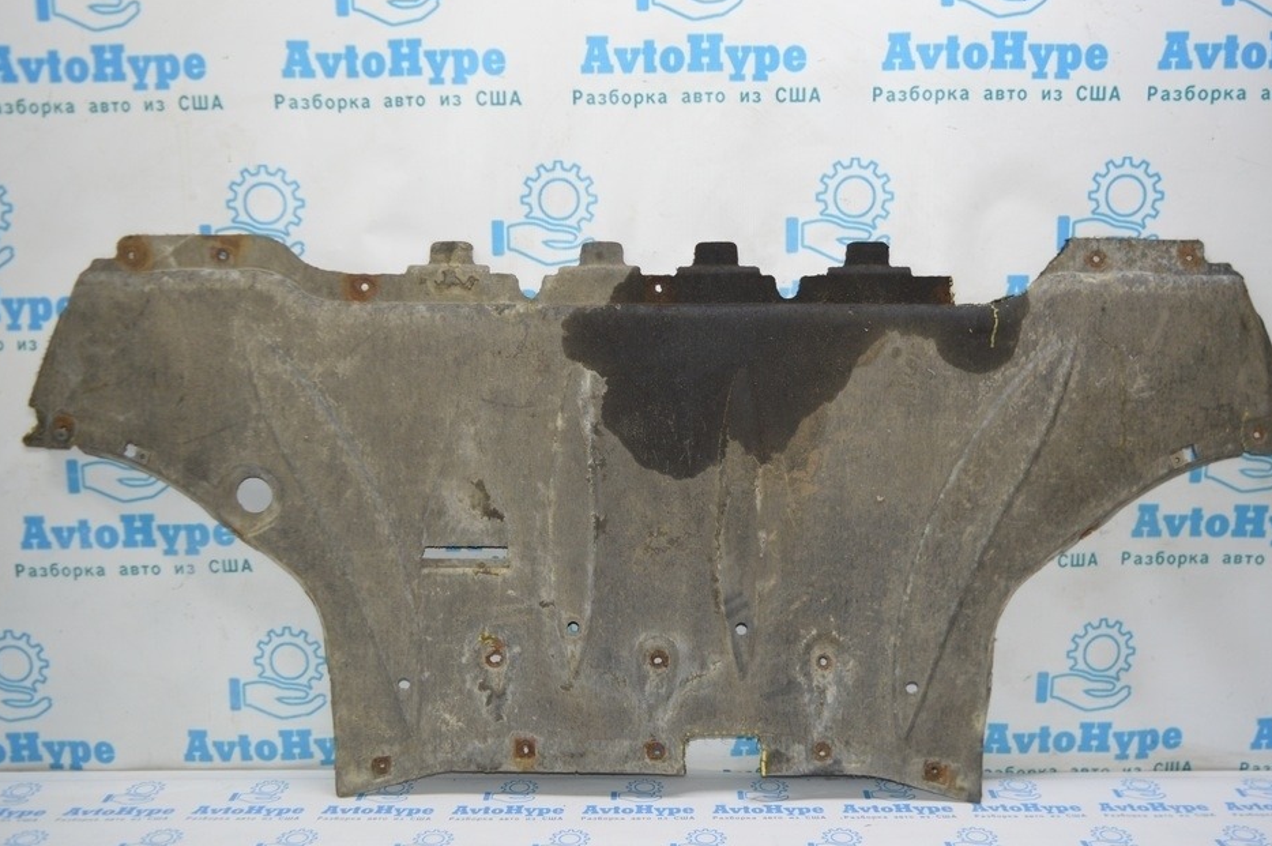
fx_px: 1220
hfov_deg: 55.1
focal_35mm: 35
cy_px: 460
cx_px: 650
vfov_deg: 38.2
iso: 400
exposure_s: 1/80
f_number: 4
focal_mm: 21
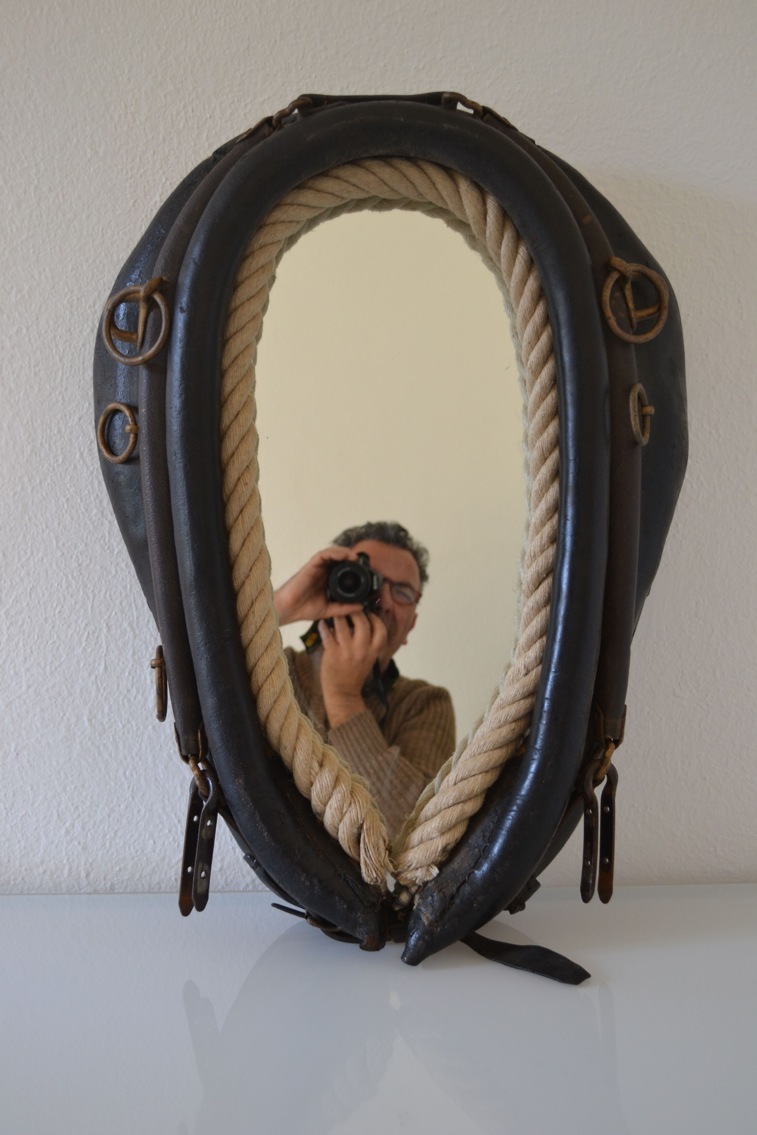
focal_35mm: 45
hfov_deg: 29.9
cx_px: 378
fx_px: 1419
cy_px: 568
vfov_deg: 43.6
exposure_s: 1/30
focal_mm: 30
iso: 400
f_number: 4.5
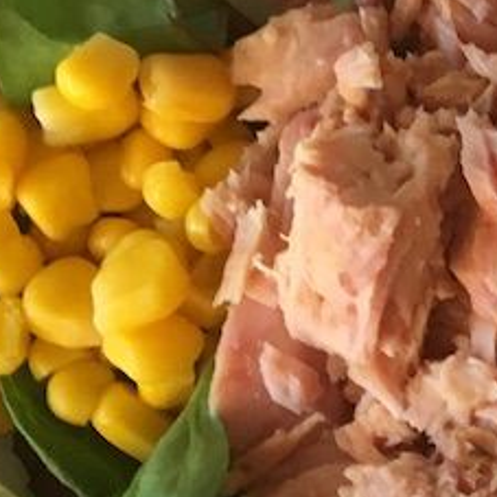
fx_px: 1836
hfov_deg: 14.0
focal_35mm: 113
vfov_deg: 15.3
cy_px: 390
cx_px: 852
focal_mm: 4.15
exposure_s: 1/33
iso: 80
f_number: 2.2
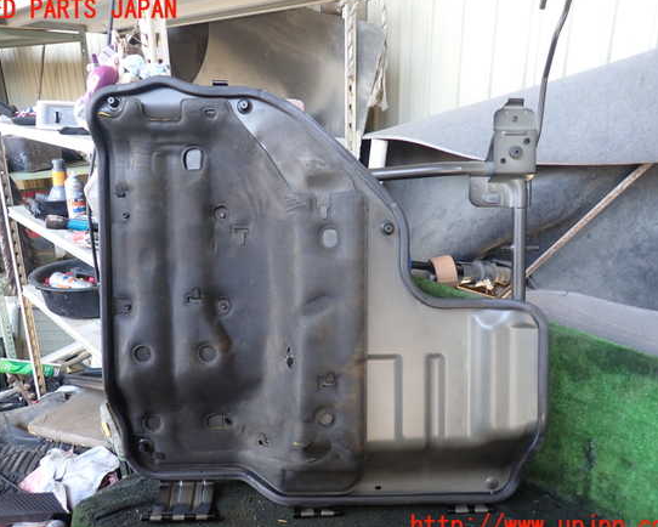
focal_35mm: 27
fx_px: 526
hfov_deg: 64.0
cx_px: 321
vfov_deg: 53.2
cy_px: 268
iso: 200
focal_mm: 4.5
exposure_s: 1/60
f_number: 2
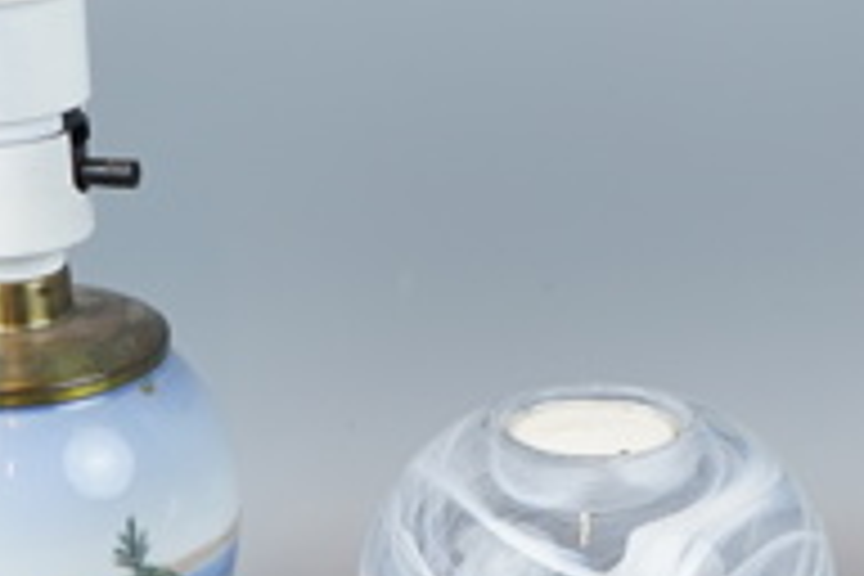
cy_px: 374
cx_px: 688
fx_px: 3480
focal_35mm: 145
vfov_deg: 9.5
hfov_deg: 14.1
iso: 100
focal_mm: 31
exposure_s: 1/60
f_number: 4
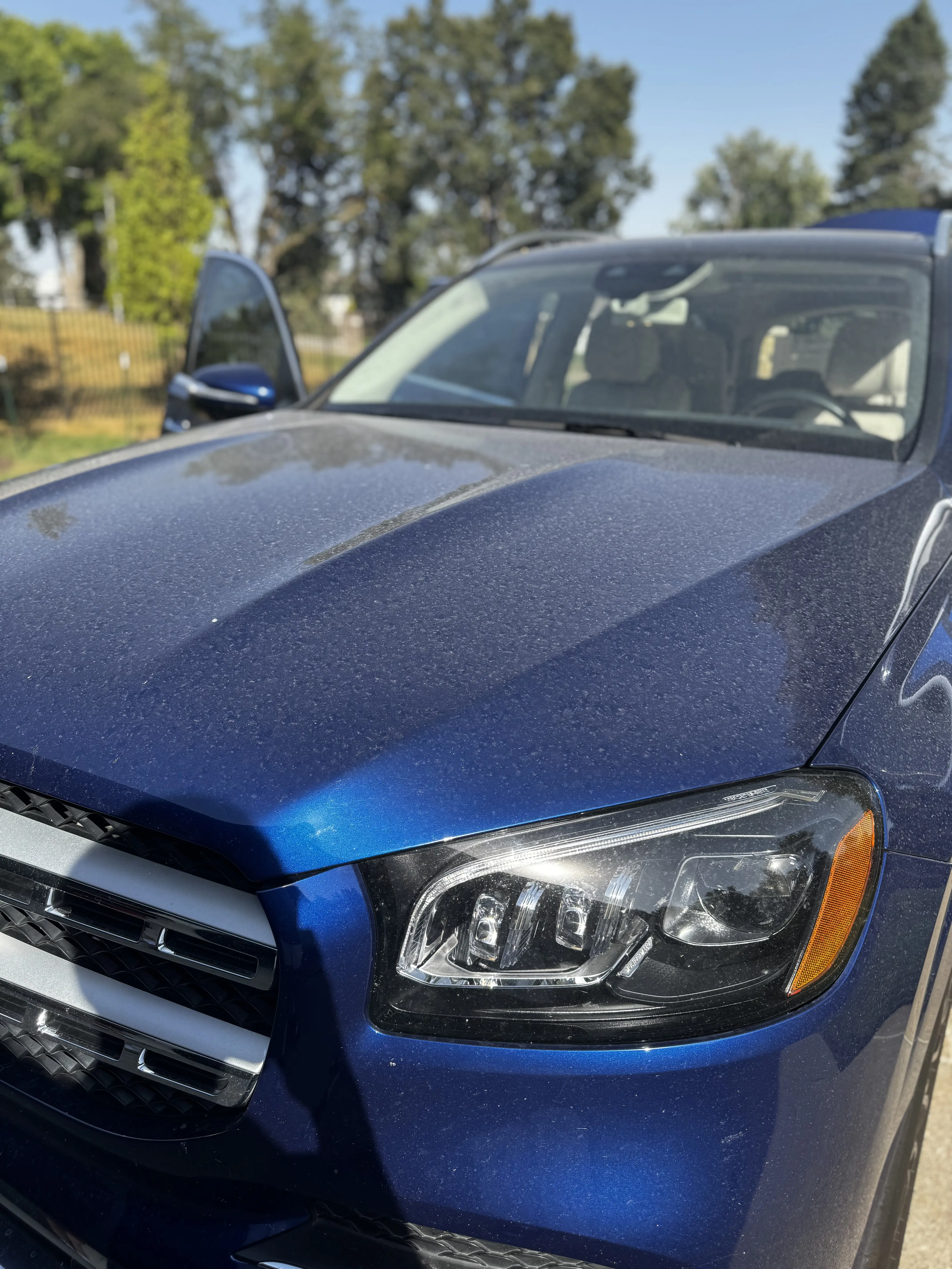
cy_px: 634
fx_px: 880
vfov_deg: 71.6
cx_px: 476
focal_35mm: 24
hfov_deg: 56.8
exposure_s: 1/1637
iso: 80
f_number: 1.78
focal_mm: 6.76
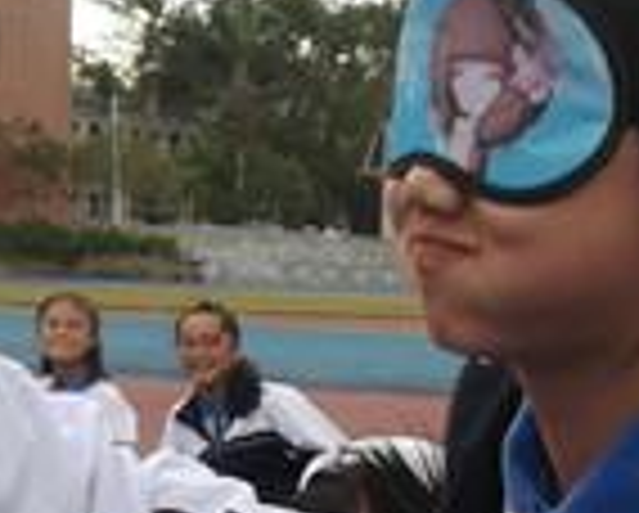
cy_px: 529
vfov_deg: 13.1
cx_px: 666
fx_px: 2197
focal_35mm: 116
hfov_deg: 16.2
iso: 50
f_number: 2.2
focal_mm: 3.83
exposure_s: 1/138
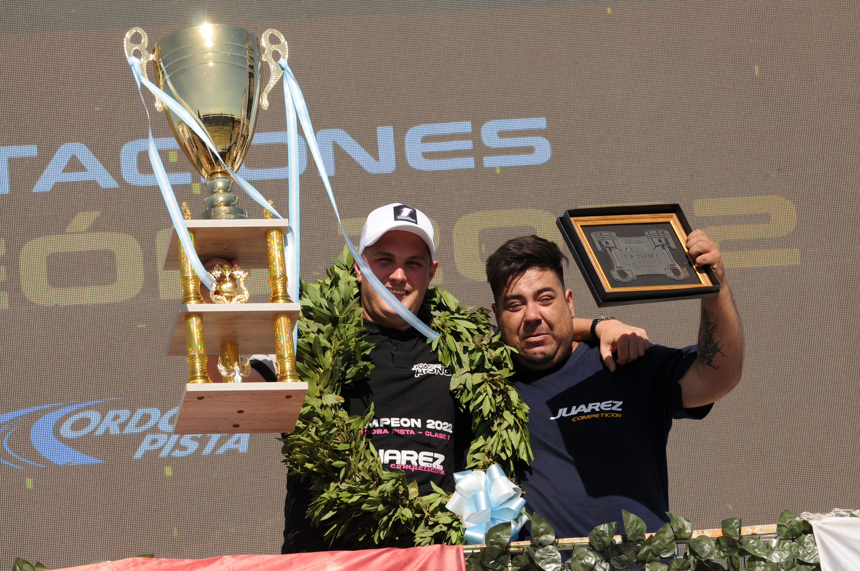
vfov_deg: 6.1
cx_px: 430
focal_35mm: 225
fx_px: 5368
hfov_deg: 9.2
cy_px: 286
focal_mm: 150
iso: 200
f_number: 7.1
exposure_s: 1/800
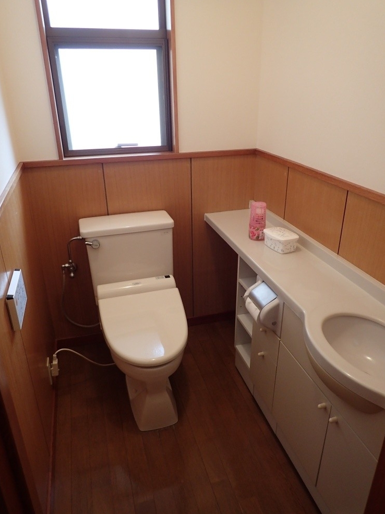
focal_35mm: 26
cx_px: 199
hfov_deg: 53.0
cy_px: 261
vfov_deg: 67.3
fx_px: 386
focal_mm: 4.5
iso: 200
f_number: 2
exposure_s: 1/40
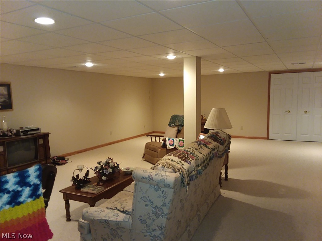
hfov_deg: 65.3
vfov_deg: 51.4
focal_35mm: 27
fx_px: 251
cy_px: 120
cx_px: 161
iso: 200
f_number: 1.9
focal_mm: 2.91
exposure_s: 1/30
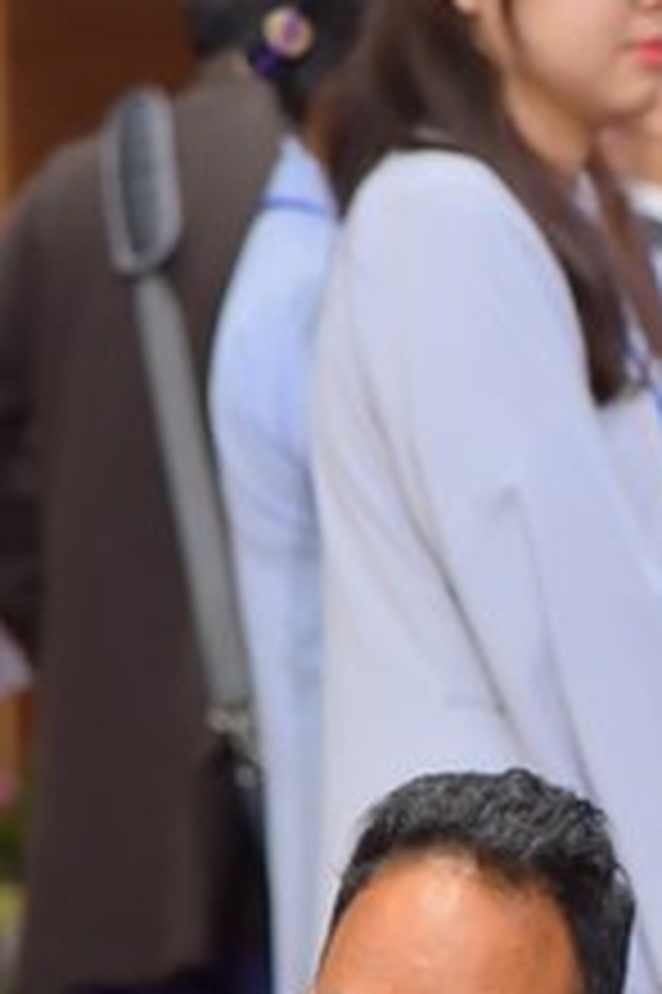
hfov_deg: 4.2
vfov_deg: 6.3
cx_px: 790
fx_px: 8923
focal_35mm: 323
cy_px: 1246
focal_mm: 110
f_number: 5
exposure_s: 1/125
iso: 1600
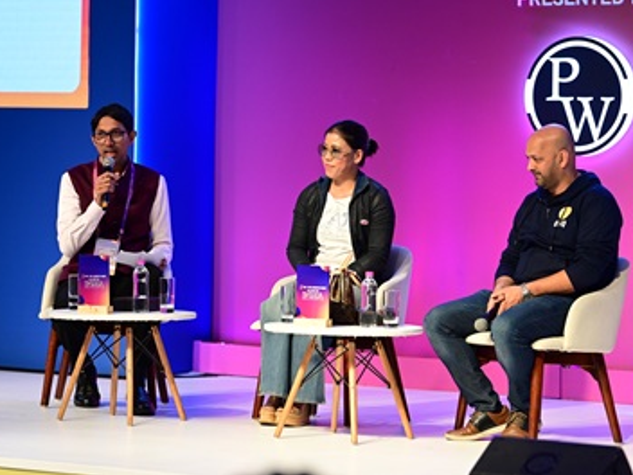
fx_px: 2798
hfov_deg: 12.9
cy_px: 238
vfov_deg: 9.7
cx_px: 333
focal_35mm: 153
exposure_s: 1/250
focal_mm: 140
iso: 1250
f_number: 3.5
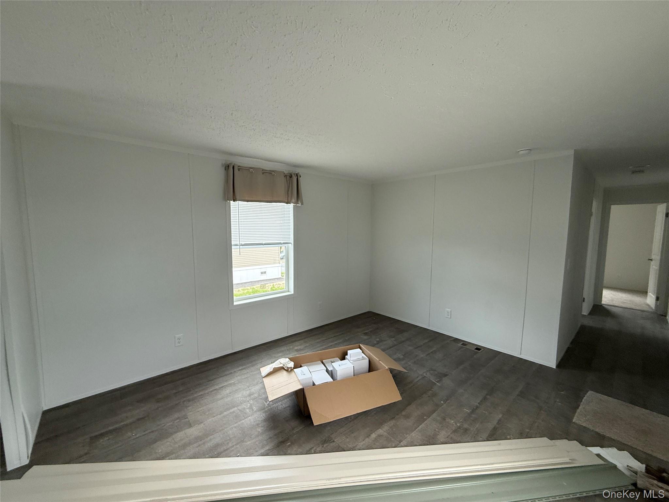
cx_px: 334
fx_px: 271
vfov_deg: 85.7
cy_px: 251
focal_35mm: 14
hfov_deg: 102.1
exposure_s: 1/99
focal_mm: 2.22
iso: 125
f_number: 2.2
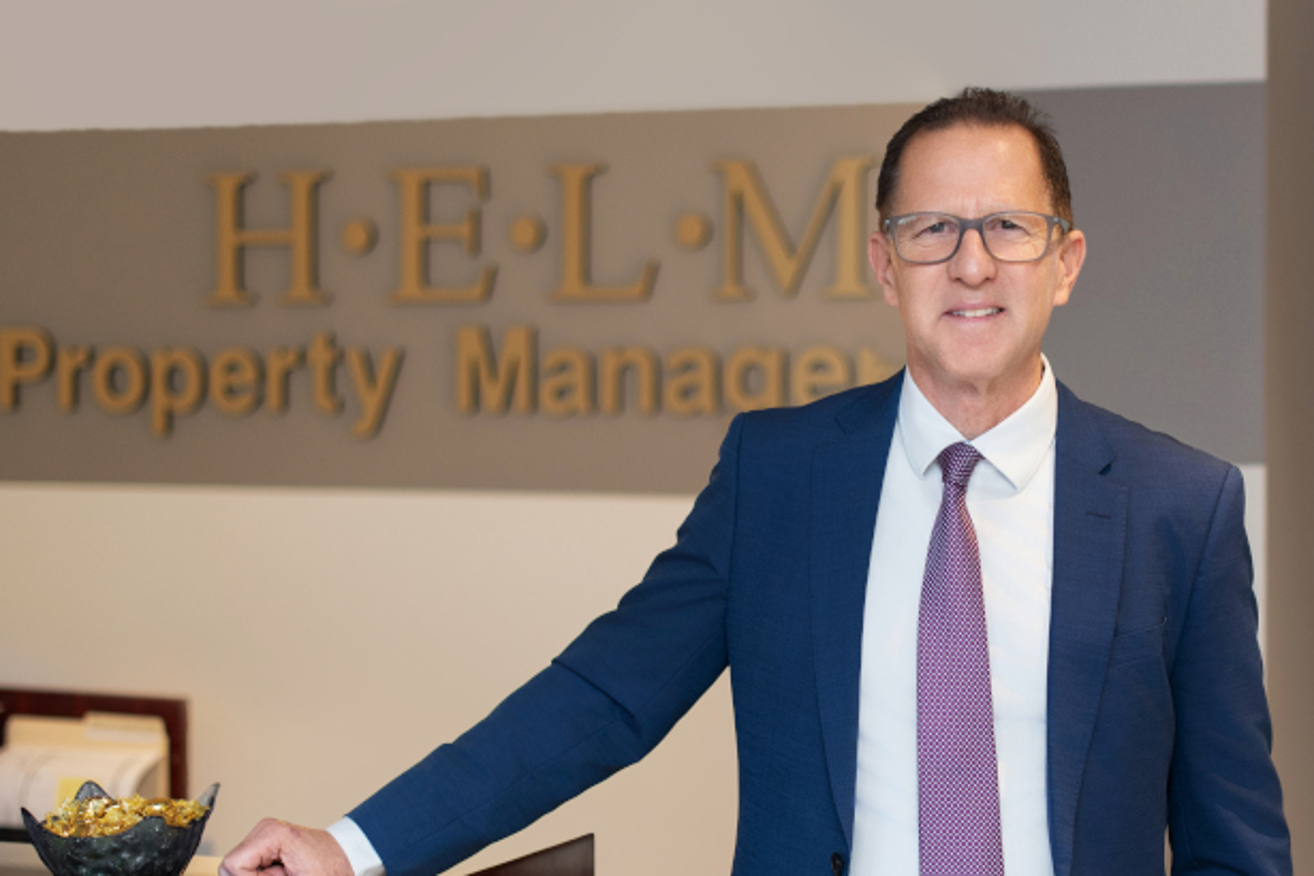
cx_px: 786
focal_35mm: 67
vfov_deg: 20.3
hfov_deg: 30.0
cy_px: 483
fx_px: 2445
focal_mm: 50
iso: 640
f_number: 2.2
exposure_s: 1/200
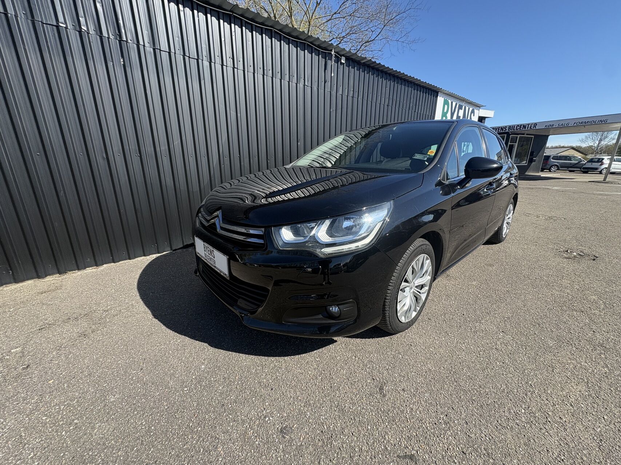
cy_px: 232
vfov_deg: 85.7
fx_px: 251
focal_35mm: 14
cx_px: 310
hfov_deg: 102.1
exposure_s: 1/1198
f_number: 2.2
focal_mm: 2.22
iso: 64
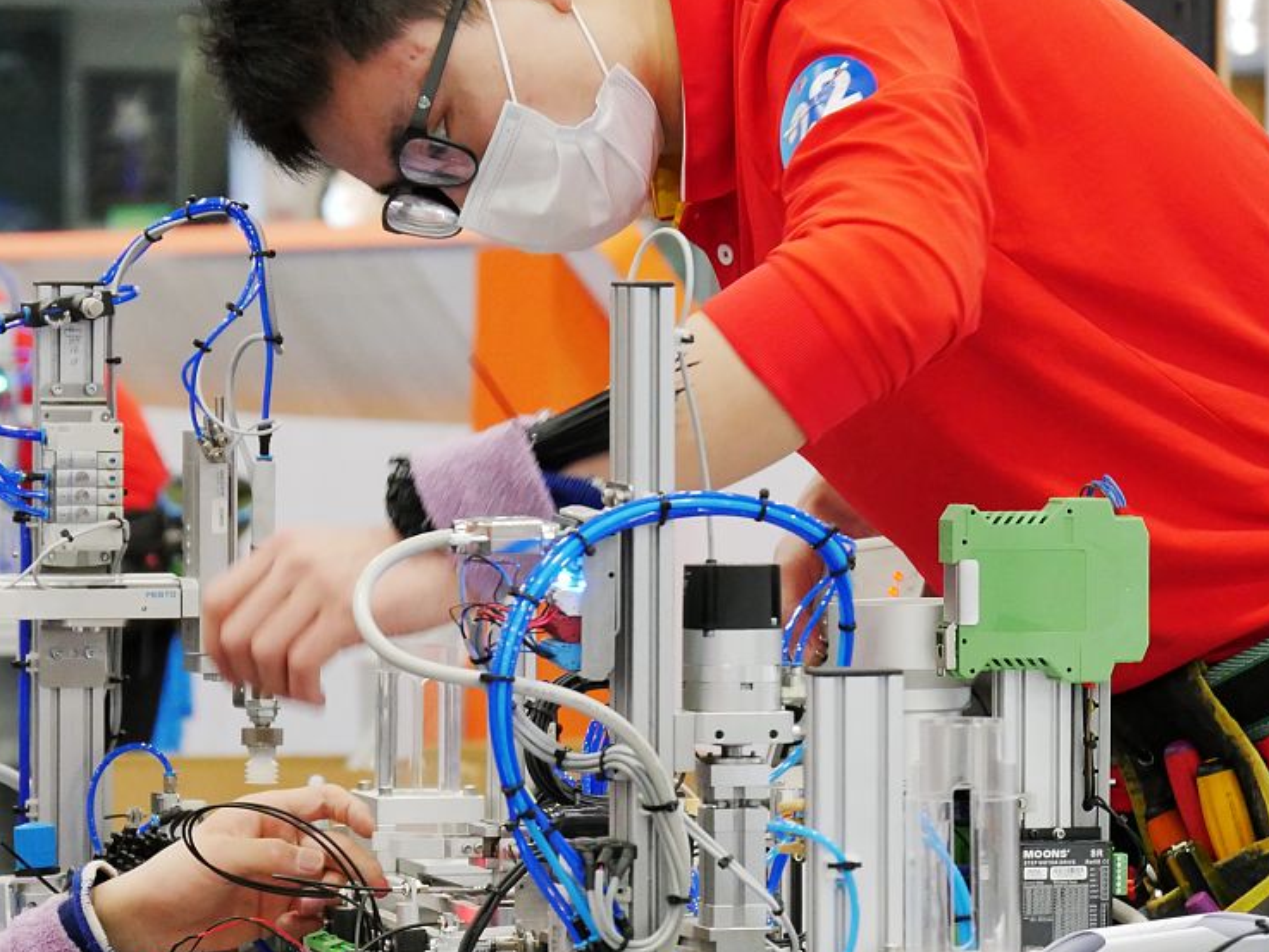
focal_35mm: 179
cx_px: 341
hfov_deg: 11.0
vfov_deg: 8.3
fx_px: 6563
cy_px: 587
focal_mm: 55
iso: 3200
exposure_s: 1/60
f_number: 5.1
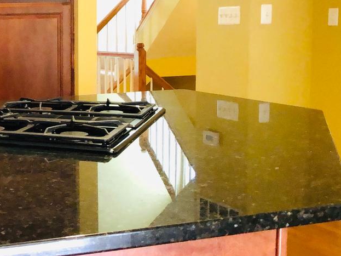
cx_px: -63
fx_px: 906
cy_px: 88
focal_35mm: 92
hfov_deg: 20.1
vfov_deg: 16.0
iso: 400
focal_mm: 3.99
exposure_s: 1/60
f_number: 1.8
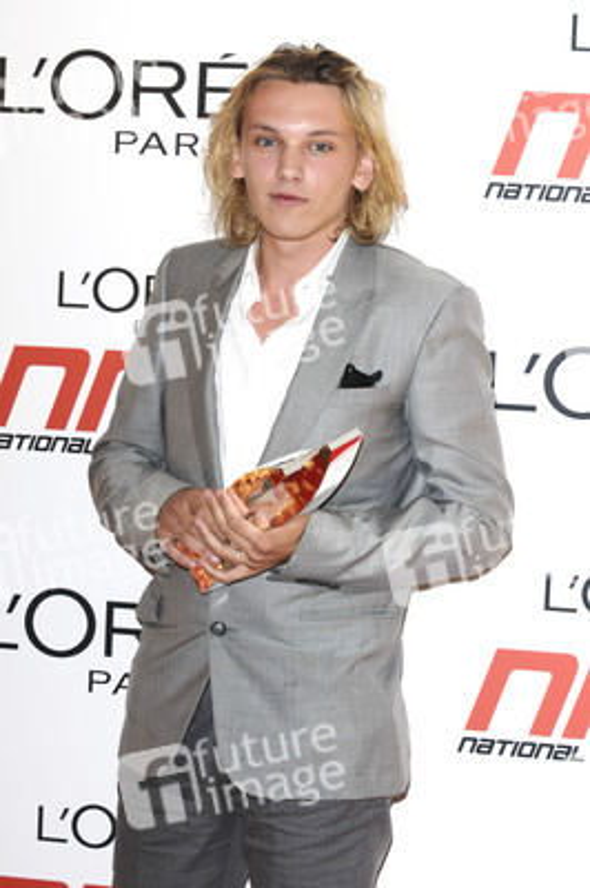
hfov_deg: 9.9
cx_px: 295
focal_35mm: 138
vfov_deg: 14.9
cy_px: 444
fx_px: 3398
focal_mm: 92
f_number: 4
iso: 250
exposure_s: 1/200
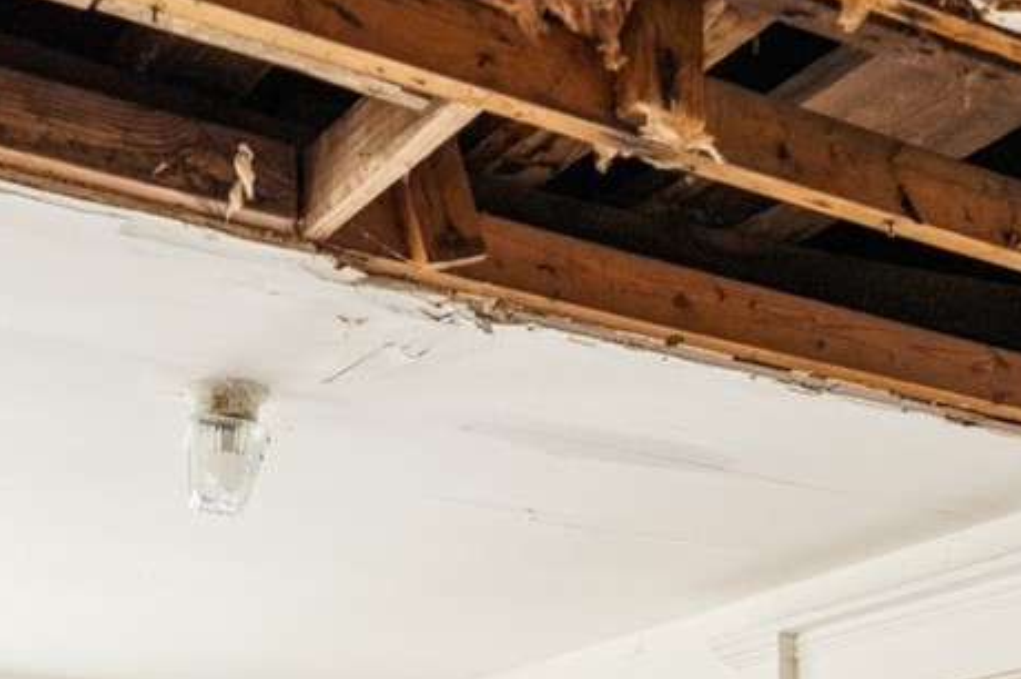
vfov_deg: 18.3
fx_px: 1832
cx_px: 533
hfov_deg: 31.1
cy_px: 1055
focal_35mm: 65
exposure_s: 1/320
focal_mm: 14.6
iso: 400
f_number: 2.8
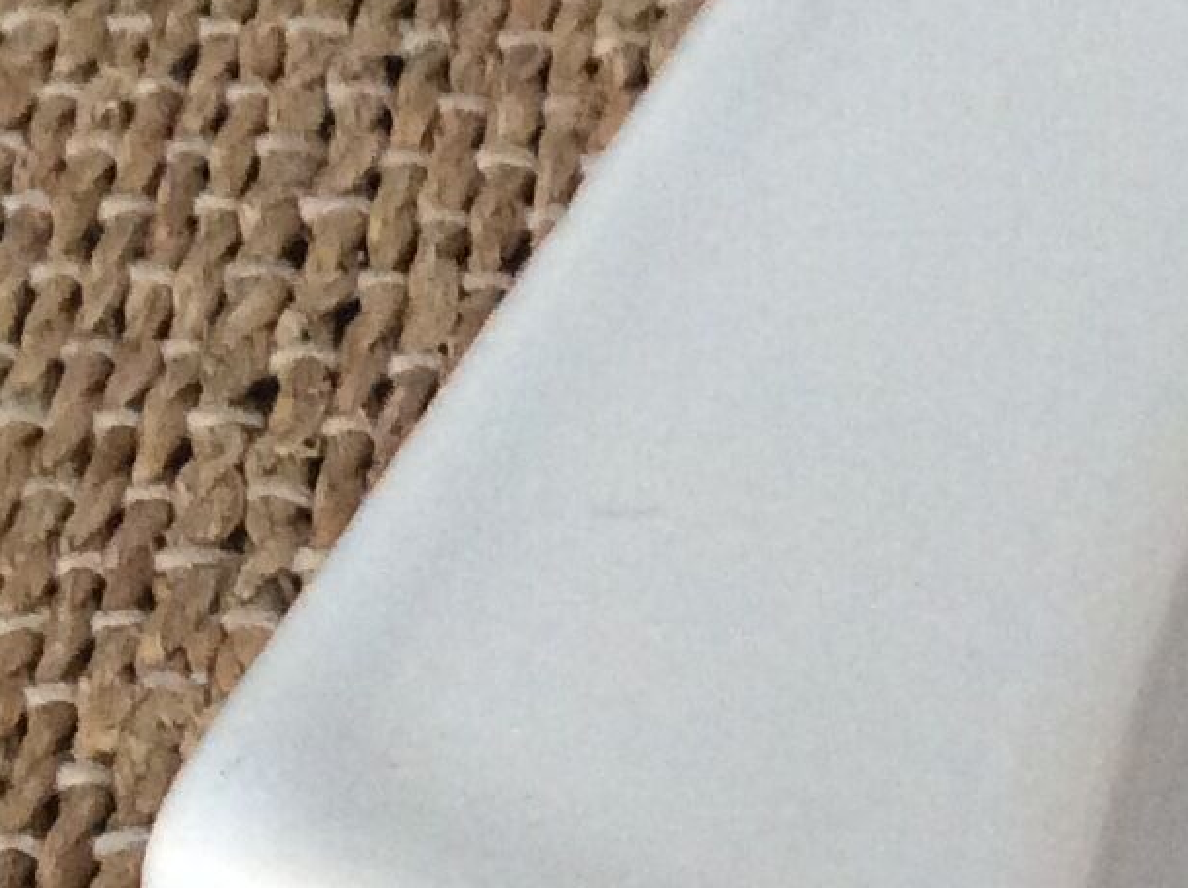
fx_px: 4662
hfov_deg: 14.2
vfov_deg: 10.8
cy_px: 732
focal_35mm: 136
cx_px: 1274
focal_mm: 3.3
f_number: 2.4
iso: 200
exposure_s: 1/25
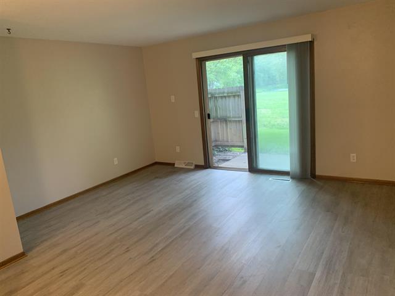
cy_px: 148
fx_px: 297
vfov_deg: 53.1
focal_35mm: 26
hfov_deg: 67.3
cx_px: 198
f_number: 1.8
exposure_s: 1/60
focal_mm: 4.25
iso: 250
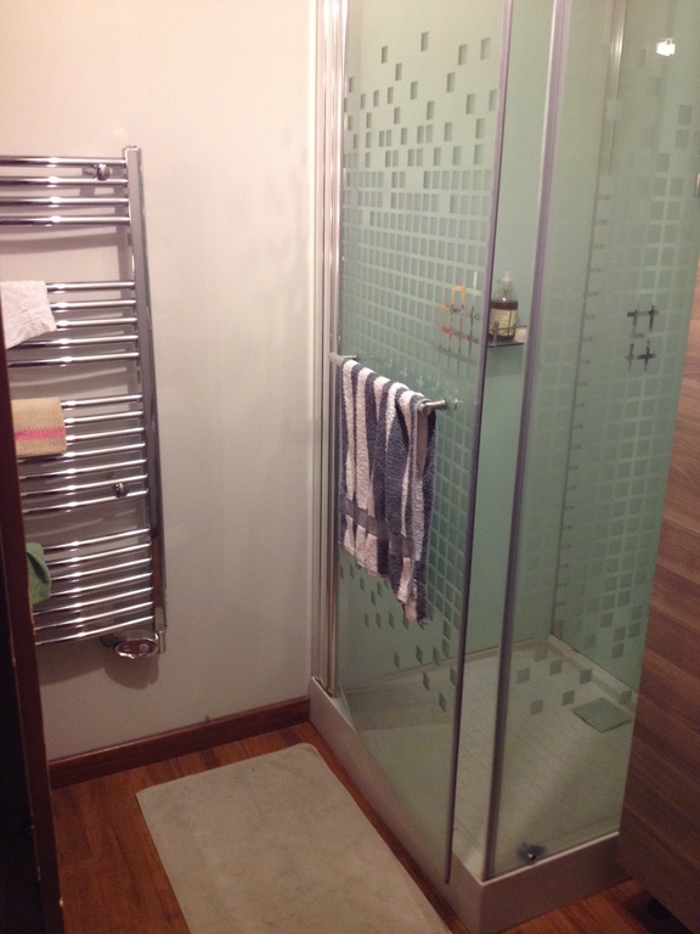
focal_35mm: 35
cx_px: 350
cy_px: 467
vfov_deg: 52.6
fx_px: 944
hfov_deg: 40.7
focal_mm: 4.28
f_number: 2.4
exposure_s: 1/20
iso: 160
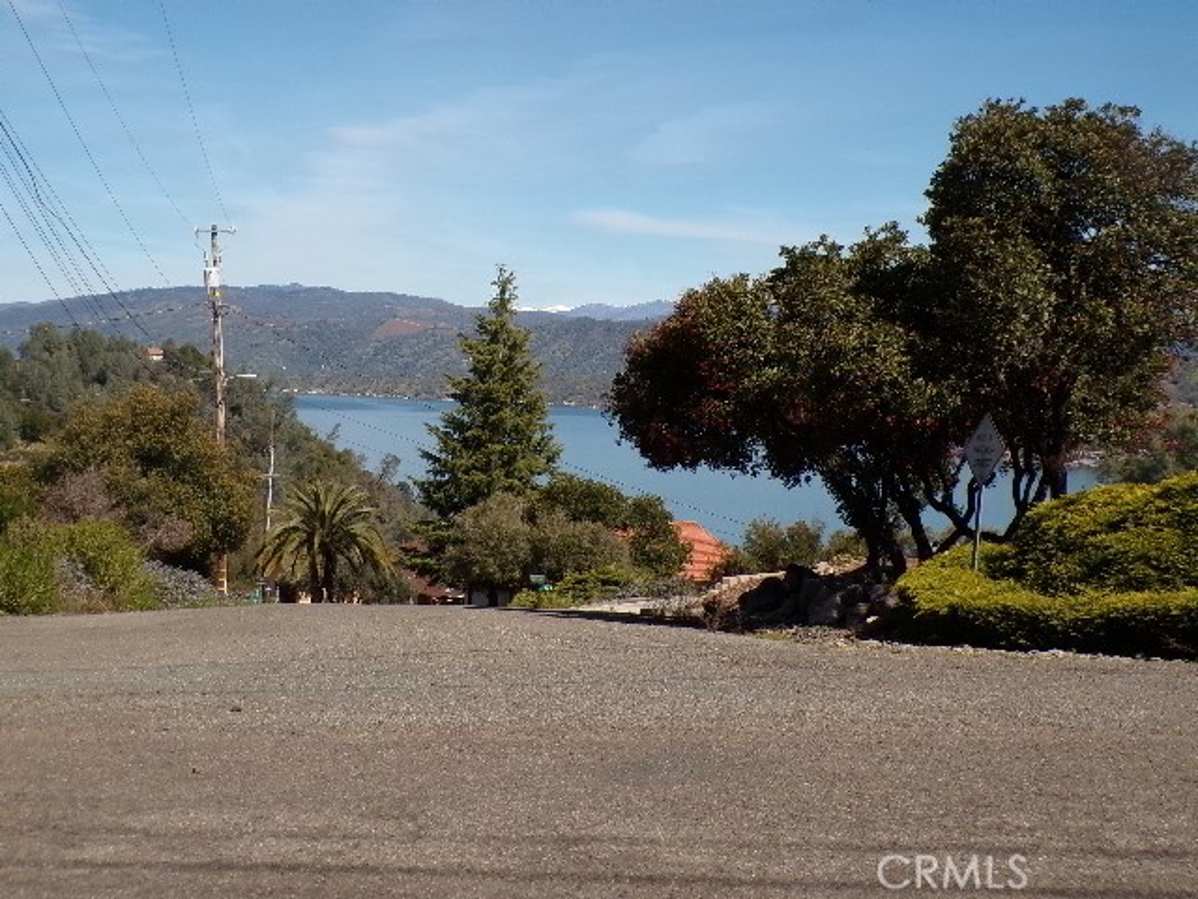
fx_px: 1696
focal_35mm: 49
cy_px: 450
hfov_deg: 38.9
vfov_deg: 29.7
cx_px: 599
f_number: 5.3
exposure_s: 1/500
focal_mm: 8.7
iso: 100
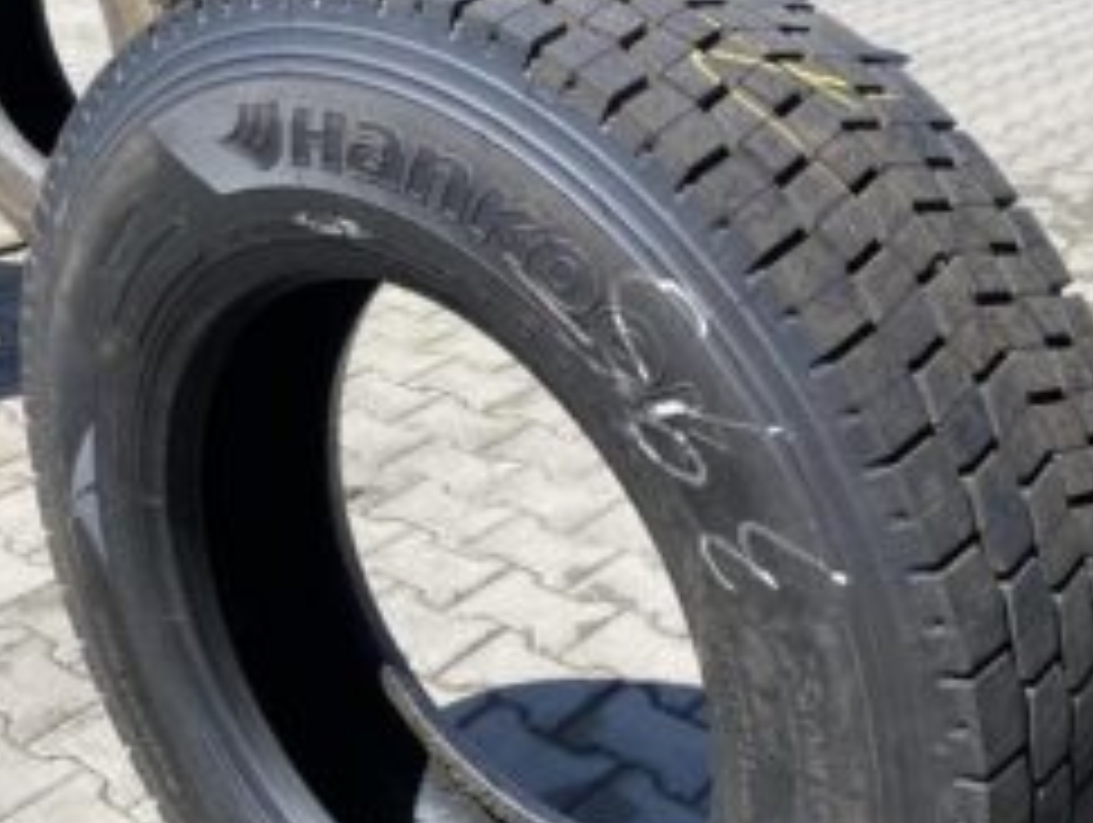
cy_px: 596
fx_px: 1455
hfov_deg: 41.0
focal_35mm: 46
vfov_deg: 31.2
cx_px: 445
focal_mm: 4.25
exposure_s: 1/1395
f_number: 1.8
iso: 32
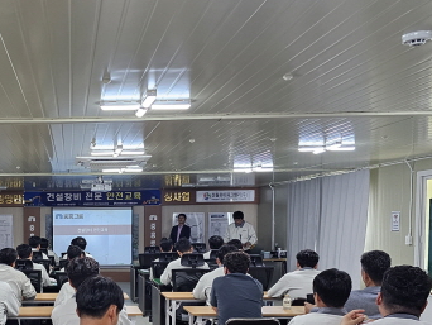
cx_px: 72
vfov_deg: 32.6
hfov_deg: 41.5
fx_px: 537
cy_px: 266
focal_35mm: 43
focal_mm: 6.3
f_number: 1.7
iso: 125
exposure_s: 1/120
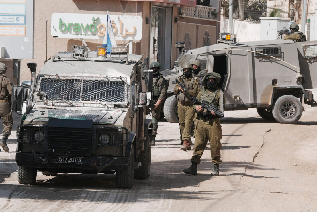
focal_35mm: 218
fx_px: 1922
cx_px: 167
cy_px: 112
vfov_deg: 6.3
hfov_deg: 9.4
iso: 200
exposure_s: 1/1000
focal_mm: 134
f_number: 8
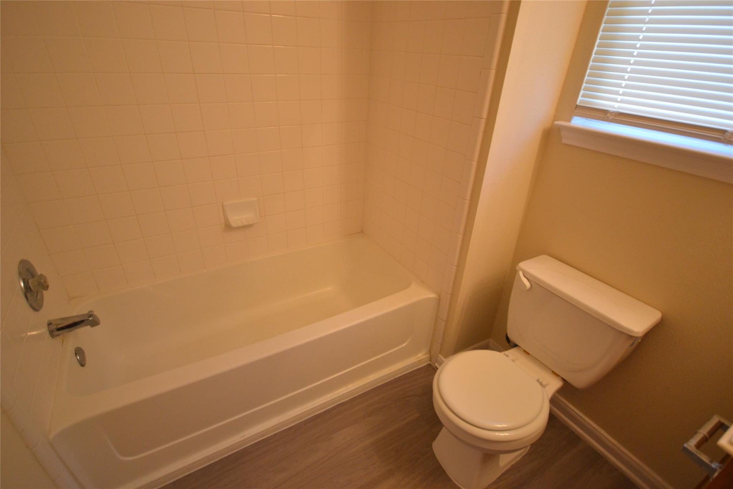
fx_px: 351
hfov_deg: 92.4
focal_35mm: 17
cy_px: 244
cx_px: 366
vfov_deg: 69.6
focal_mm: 11.5
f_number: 4.2
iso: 1100
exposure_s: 1/60
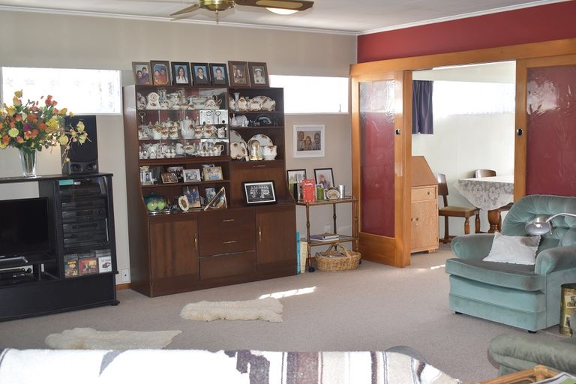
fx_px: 696
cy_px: 192
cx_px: 288
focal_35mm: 44
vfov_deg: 30.8
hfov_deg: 45.0
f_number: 5
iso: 800
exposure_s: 1/100
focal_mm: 29
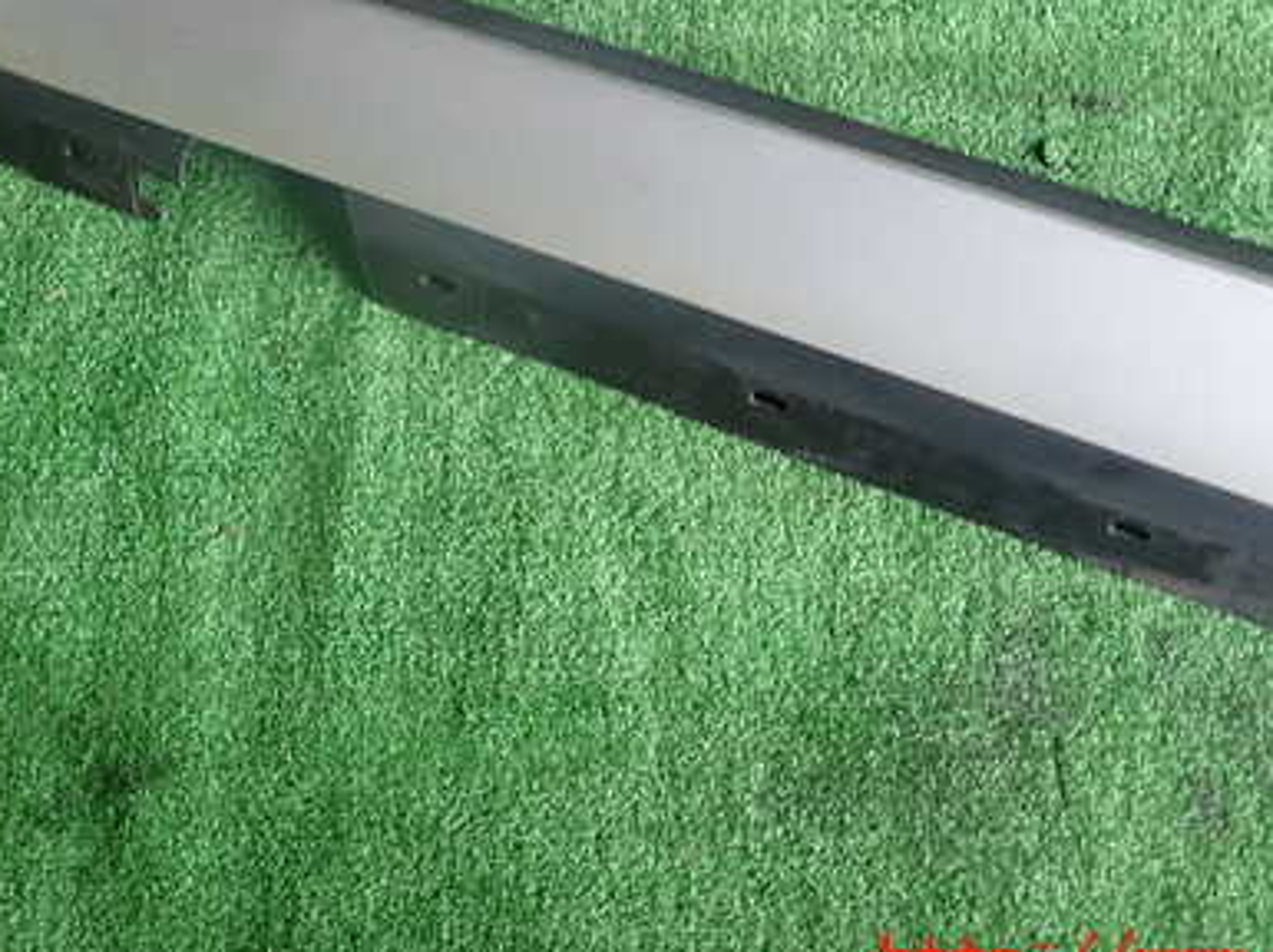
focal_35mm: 39
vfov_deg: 36.1
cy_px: 264
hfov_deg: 47.9
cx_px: 635
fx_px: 1433
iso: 200
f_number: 2
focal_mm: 4.5
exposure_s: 1/60
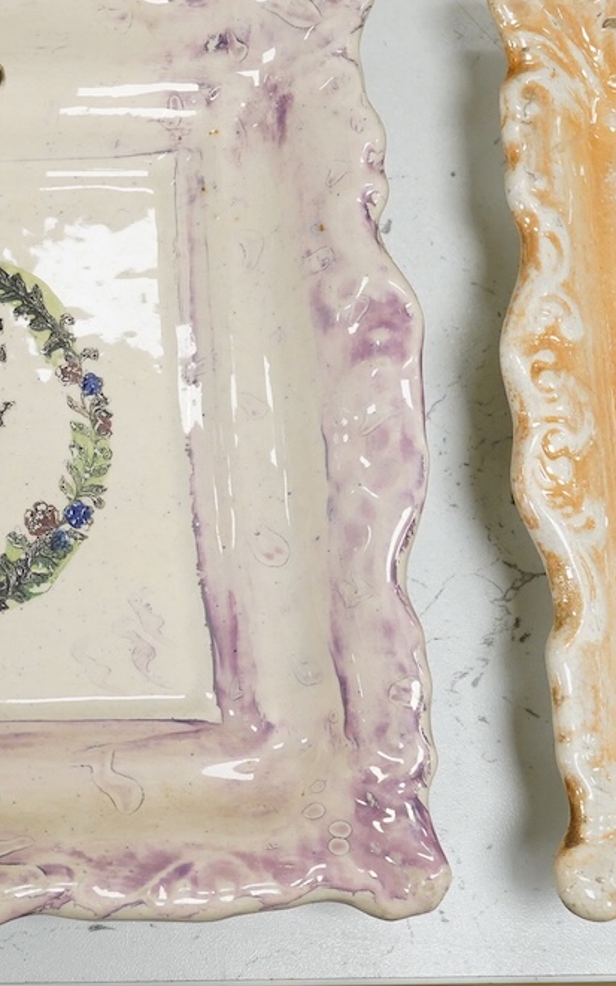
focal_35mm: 78
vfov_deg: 26.5
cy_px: 433
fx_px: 2096
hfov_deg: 16.1
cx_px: -104
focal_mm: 30
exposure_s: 1/160
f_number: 11
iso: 2500
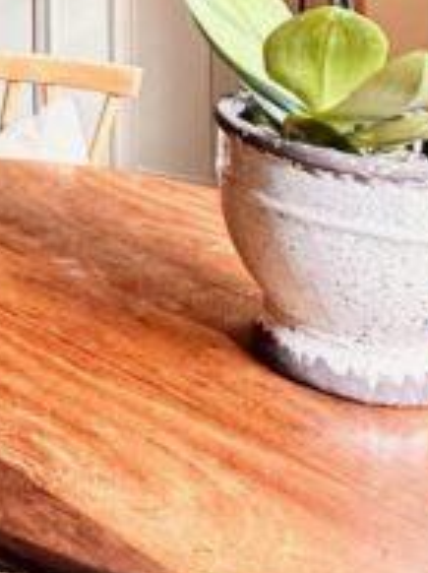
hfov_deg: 14.8
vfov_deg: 21.9
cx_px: -520
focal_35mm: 74
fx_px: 1223
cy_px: -286
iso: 160
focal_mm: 2.22
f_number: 2.2
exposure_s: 1/100
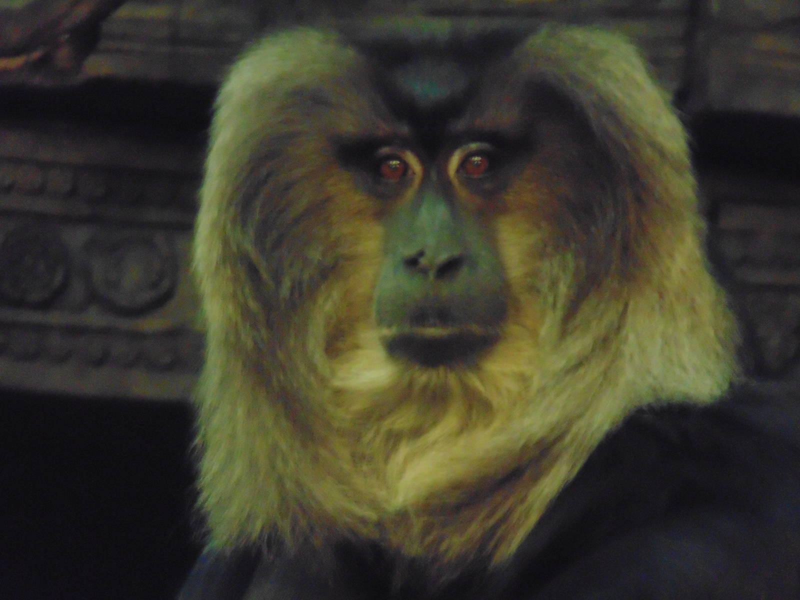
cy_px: 300
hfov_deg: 5.5
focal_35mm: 358
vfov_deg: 4.2
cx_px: 400
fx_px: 8274
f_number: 6
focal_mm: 64.1
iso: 800
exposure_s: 1/5
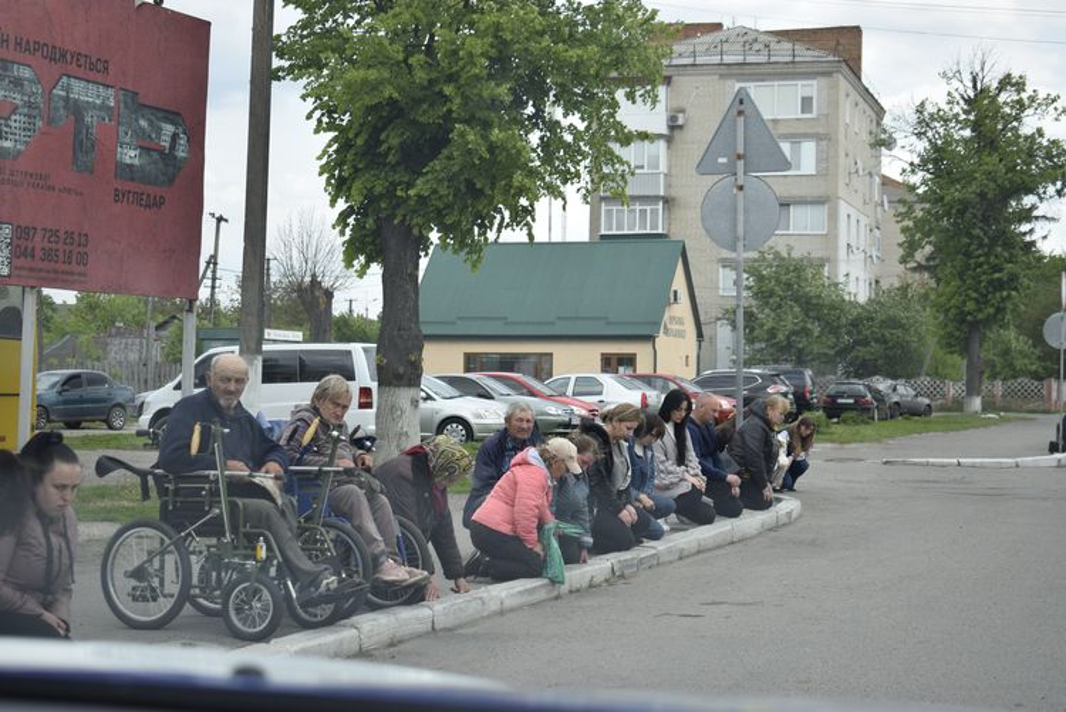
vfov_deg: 21.6
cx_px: 533
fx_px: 1867
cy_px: 356
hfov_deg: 31.9
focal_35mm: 63
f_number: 5
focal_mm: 42
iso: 200
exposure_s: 1/500
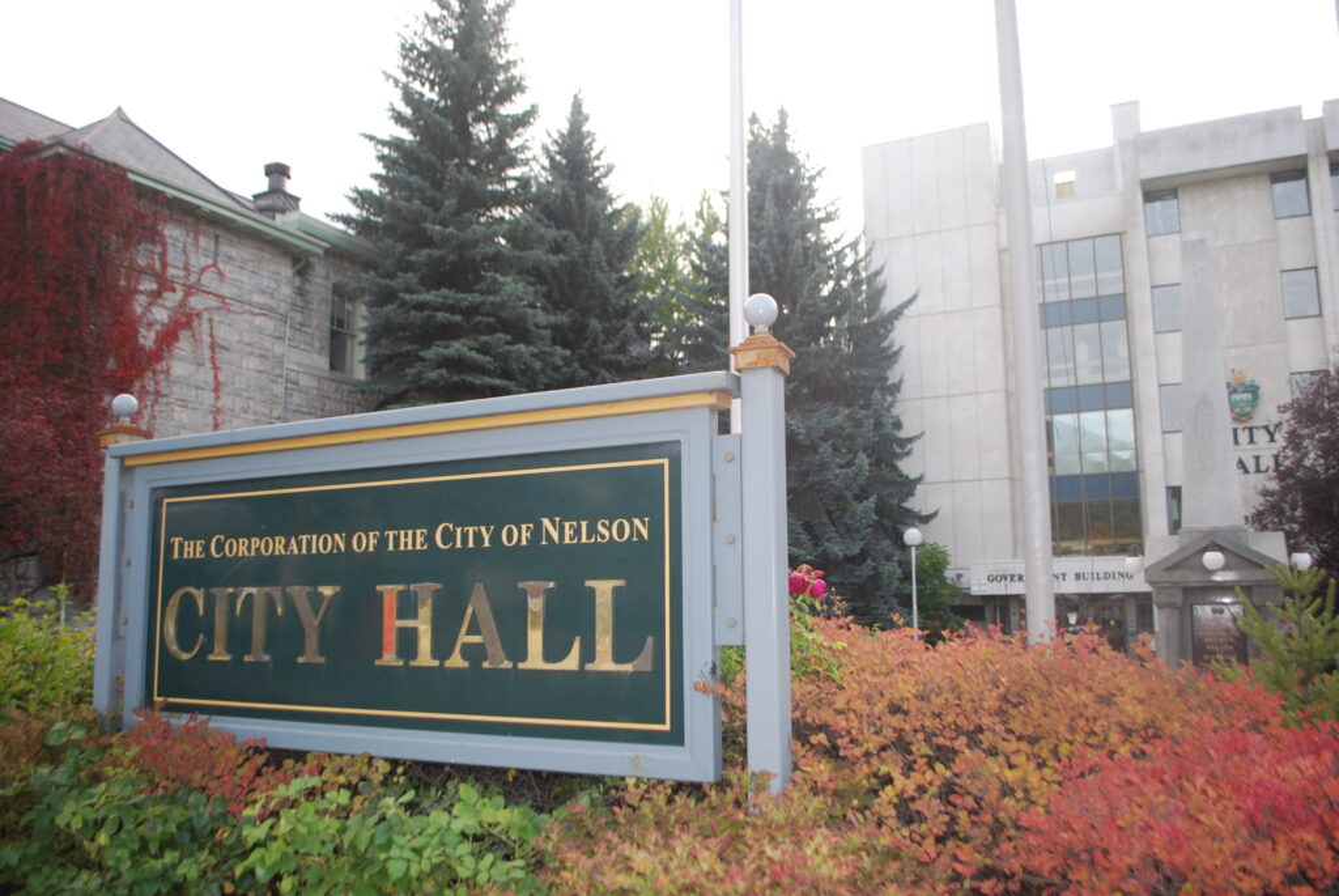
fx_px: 1005
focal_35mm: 27
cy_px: 448
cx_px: 670
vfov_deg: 48.0
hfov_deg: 67.3
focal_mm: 18
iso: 180
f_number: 3.5
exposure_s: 1/125
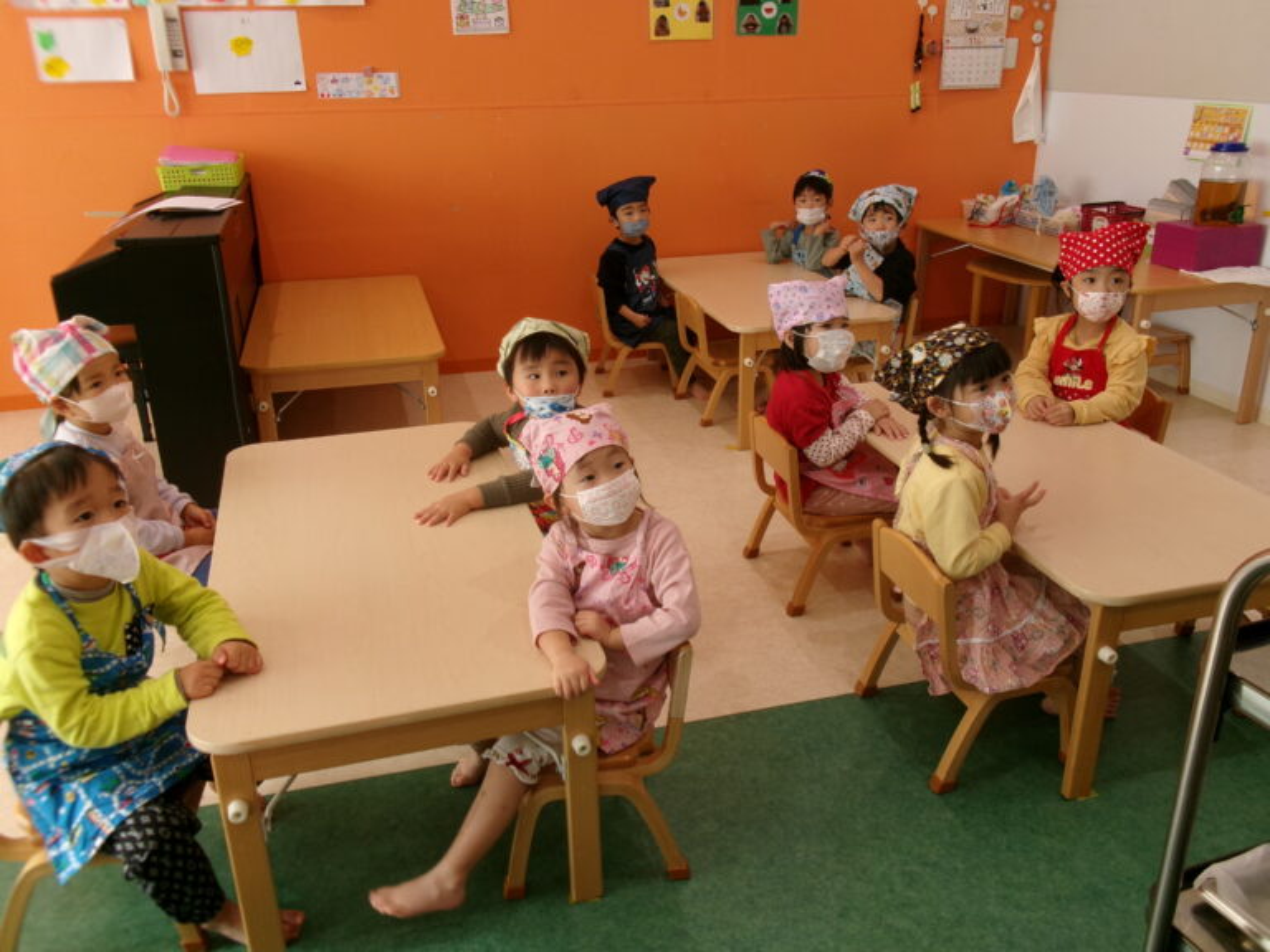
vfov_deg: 49.7
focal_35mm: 28
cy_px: 476
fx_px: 1027
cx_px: 635
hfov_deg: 63.4
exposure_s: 1/70
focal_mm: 5.1
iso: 100
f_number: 3.9
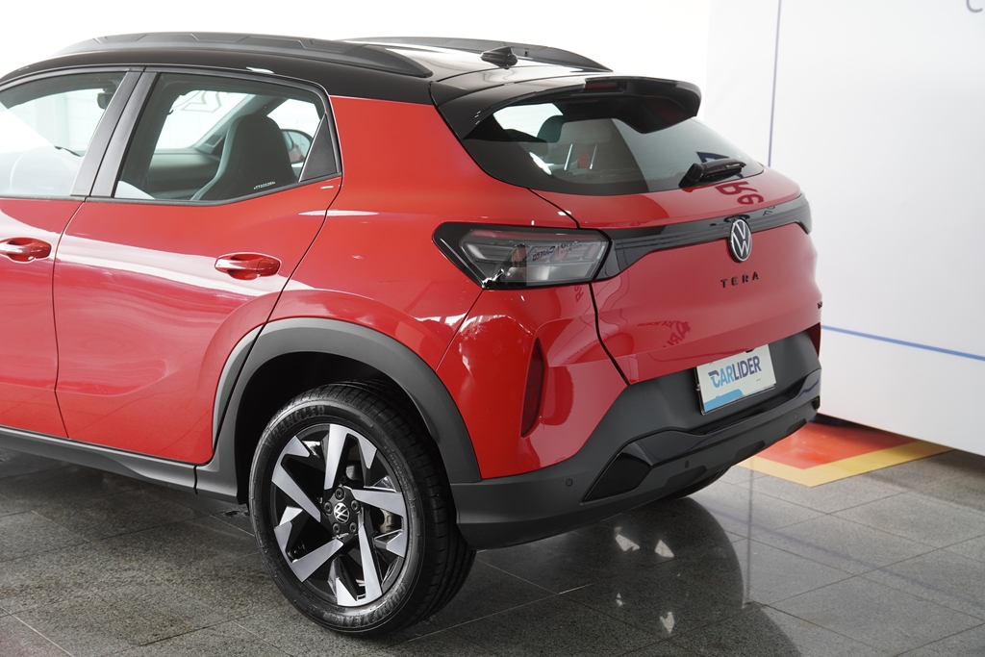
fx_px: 1478
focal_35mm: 54
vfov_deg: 25.1
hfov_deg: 36.9
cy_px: 328
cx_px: 492
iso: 250
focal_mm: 36
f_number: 4
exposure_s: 1/60
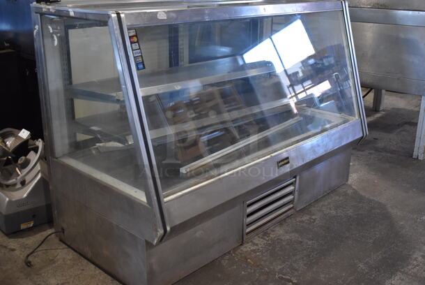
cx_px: 212
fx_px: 479
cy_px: 142
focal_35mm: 40
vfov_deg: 33.1
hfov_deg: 47.9
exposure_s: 1/125
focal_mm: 27
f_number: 4
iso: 1600
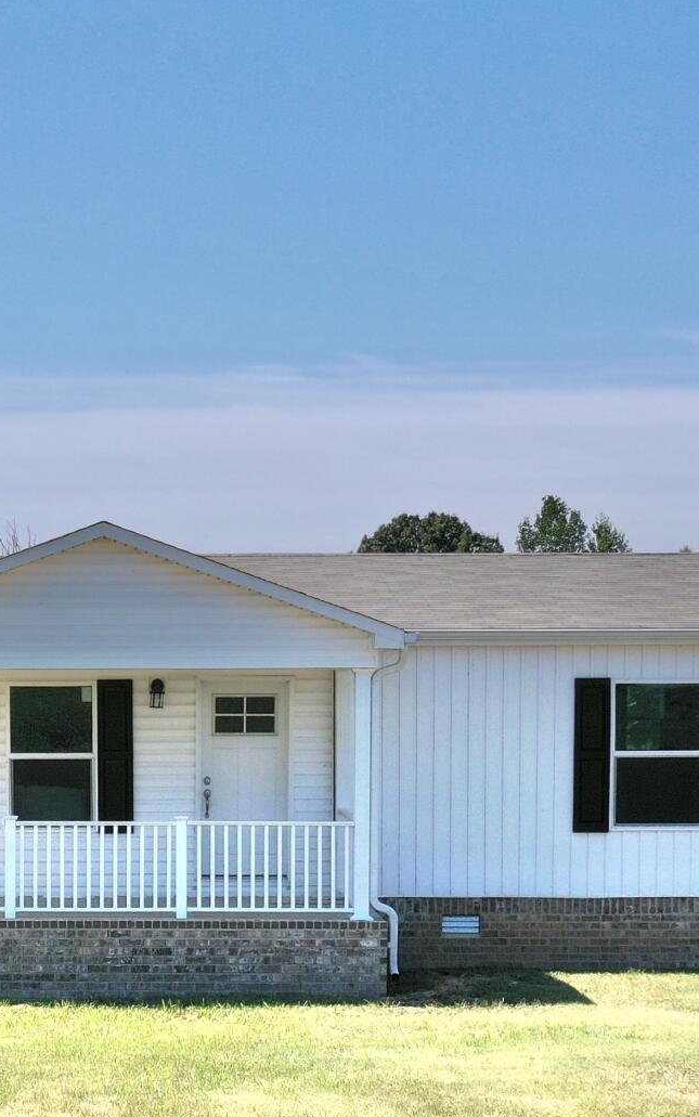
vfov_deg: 24.5
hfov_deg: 15.5
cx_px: 17
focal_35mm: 83
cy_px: 896
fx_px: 2528
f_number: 6.3
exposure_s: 1/500
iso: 100
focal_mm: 10.26
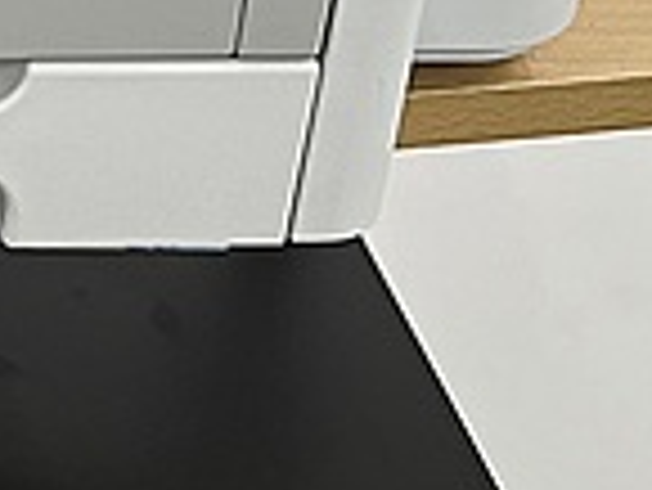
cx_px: -517
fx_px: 2168
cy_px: -477
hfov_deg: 14.9
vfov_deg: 11.6
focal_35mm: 115
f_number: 1.5
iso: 125
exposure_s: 1/100
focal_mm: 5.7
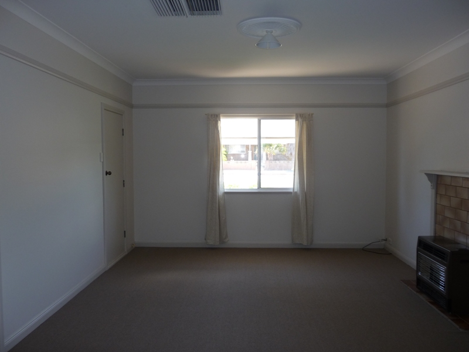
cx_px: 234
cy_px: 176
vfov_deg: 46.8
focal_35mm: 30
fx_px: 406
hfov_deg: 60.0
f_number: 3.4
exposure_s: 1/50
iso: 100
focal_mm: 5
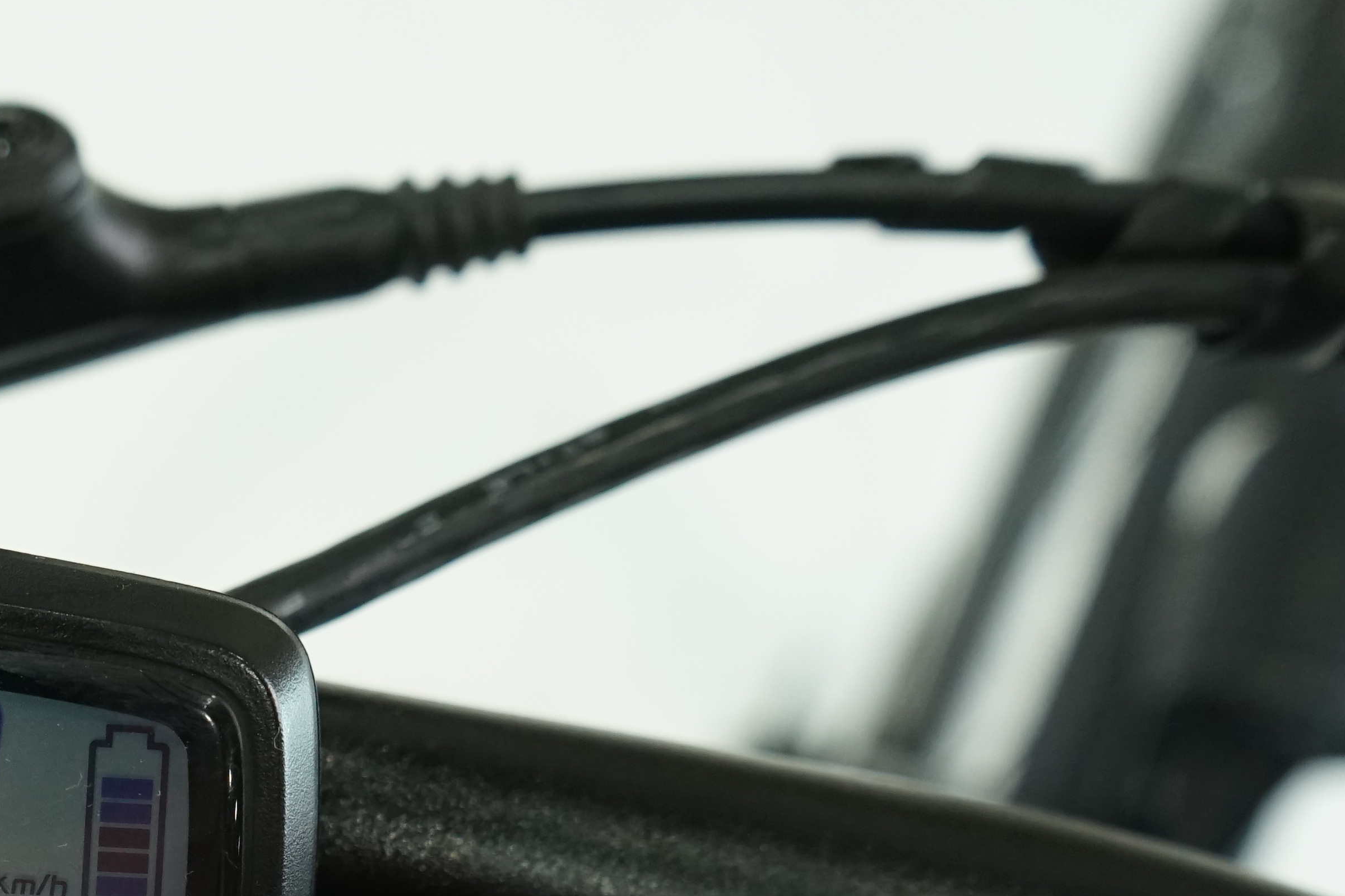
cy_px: 822
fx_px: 2615
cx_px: -154
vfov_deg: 19.1
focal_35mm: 70
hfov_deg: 26.5
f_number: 5
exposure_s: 1/200
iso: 1600
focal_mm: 28
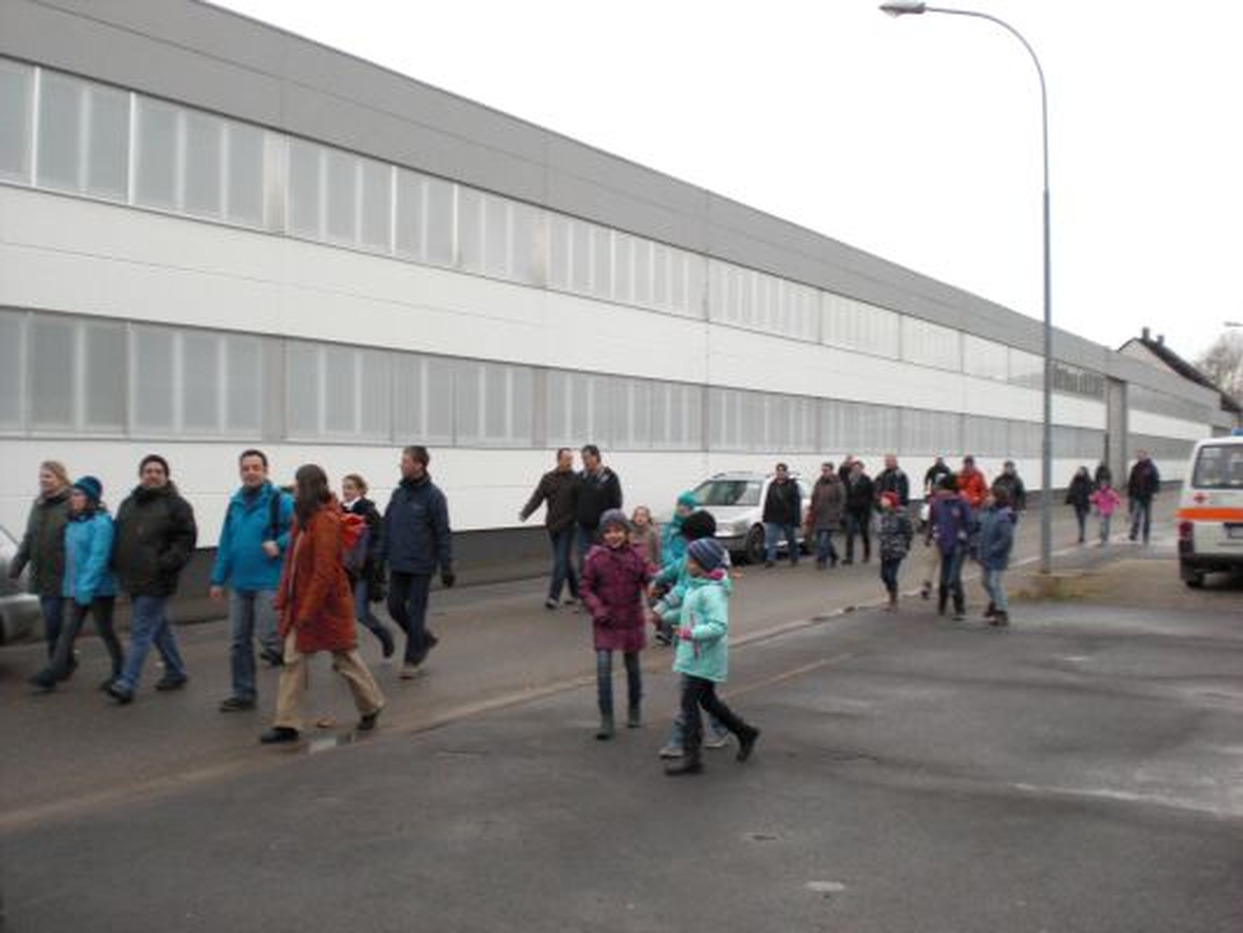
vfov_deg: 37.7
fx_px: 1365
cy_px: 466
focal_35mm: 38
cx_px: 622
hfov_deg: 49.0
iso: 200
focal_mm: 6.3
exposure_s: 1/125
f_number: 3.1
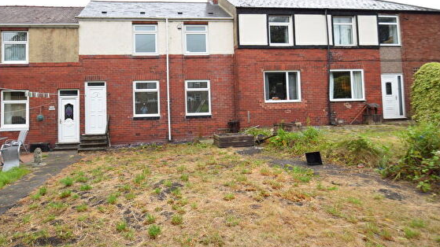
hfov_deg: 80.7
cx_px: 167
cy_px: 81
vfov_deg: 51.1
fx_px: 253
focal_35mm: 22
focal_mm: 11
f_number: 5.6
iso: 100
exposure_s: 1/125
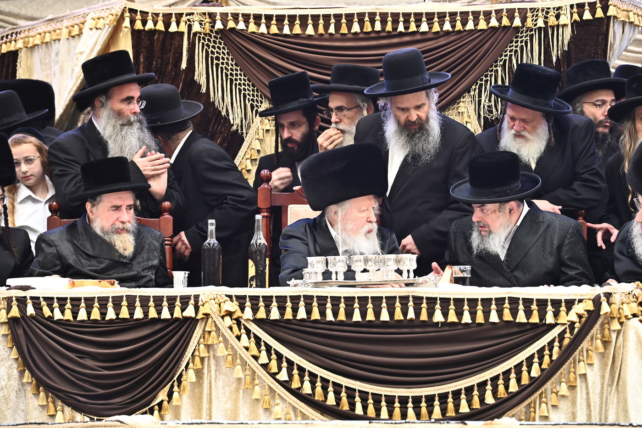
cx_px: 321
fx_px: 3119
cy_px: 214
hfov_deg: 11.8
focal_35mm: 175
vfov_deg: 7.8
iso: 2000
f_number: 6.3
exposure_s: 1/125
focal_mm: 175
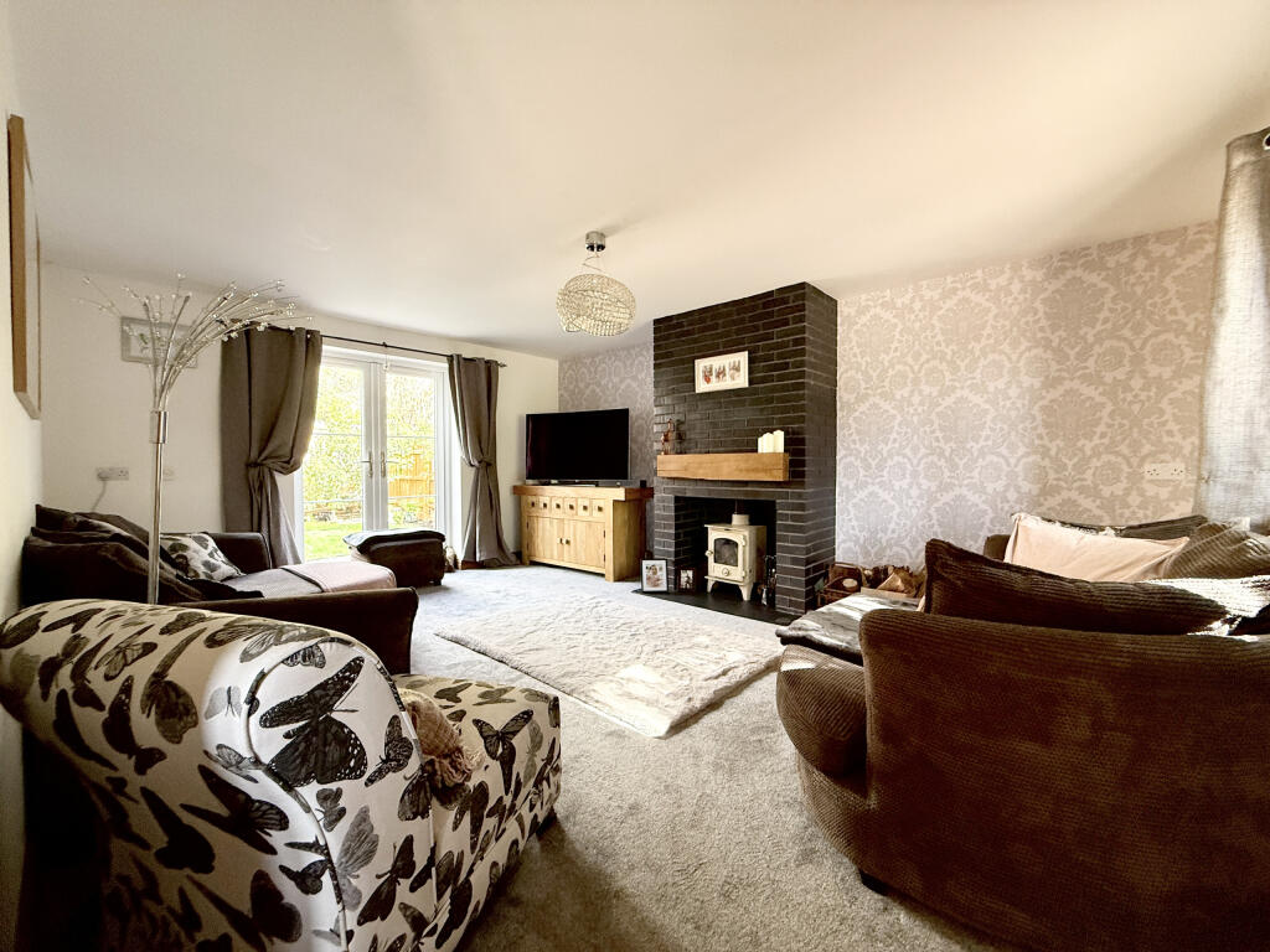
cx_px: 635
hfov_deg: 102.1
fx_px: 514
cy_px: 476
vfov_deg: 85.7
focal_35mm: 14
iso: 320
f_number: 2.2
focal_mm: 2.22
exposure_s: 1/99
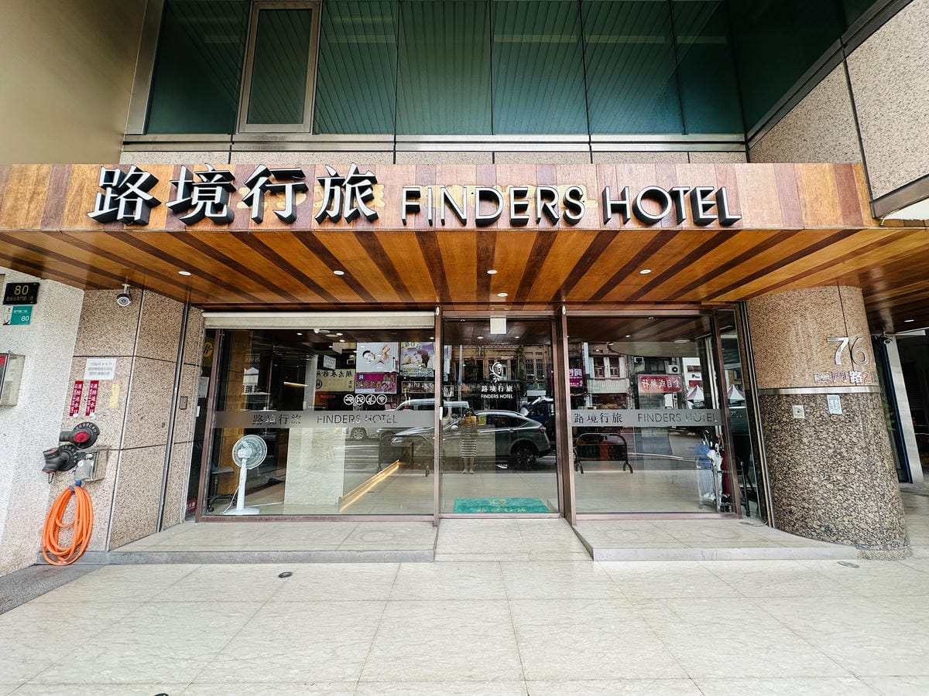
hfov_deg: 102.1
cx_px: 464
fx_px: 376
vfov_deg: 85.7
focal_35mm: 14
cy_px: 348
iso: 100
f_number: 2.2
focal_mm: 2.22
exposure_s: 1/99
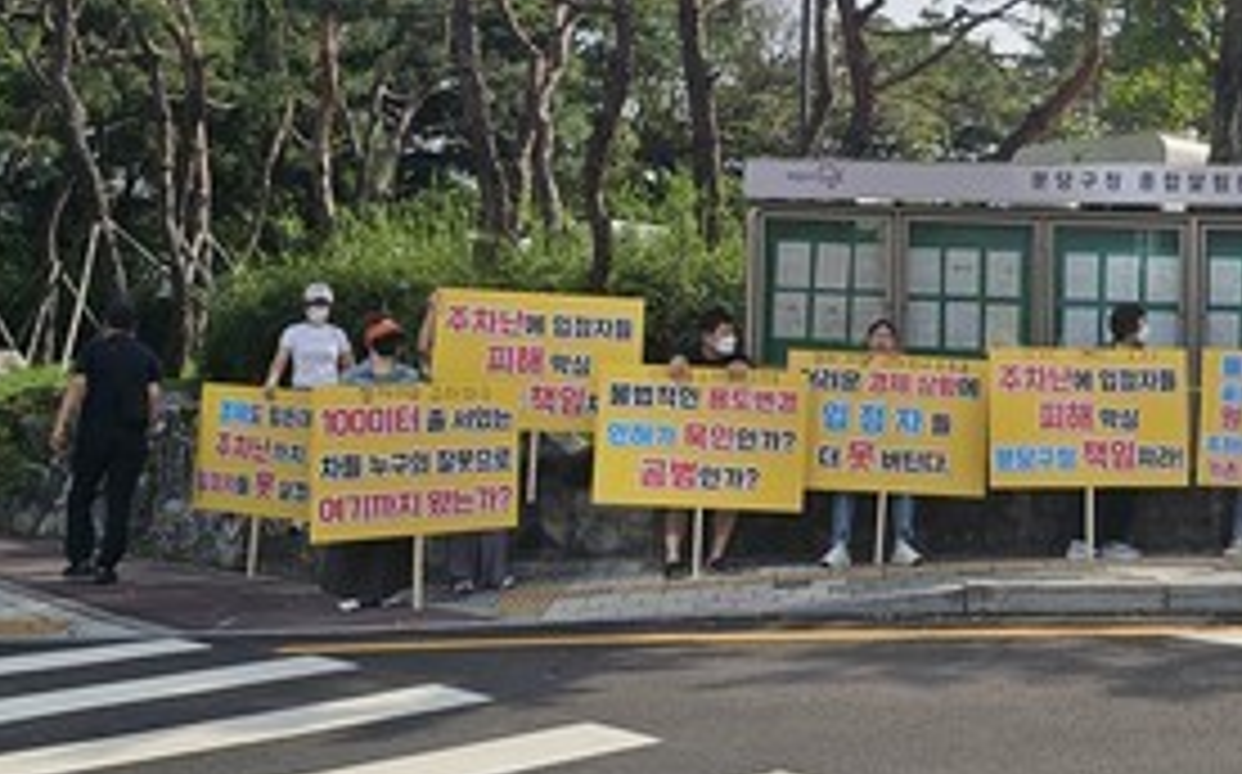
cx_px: 842
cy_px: 288
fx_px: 1793
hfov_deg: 37.7
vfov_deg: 24.3
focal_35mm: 53
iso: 10
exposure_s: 1/1002
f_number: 1.7
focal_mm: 6.3
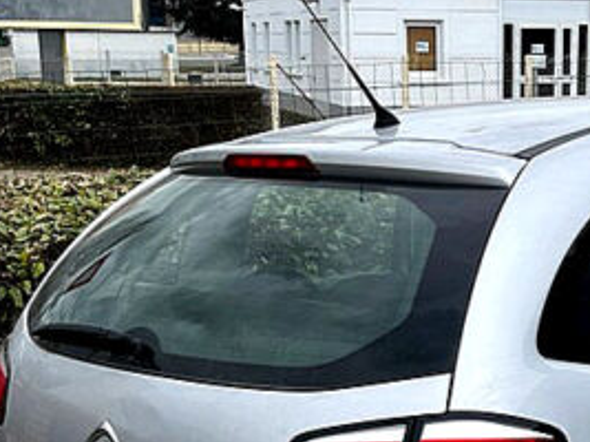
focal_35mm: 78
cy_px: 451
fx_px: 1329
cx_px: 499
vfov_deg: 18.4
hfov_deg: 24.5
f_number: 1.6
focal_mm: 5.1
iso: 50
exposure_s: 1/1036
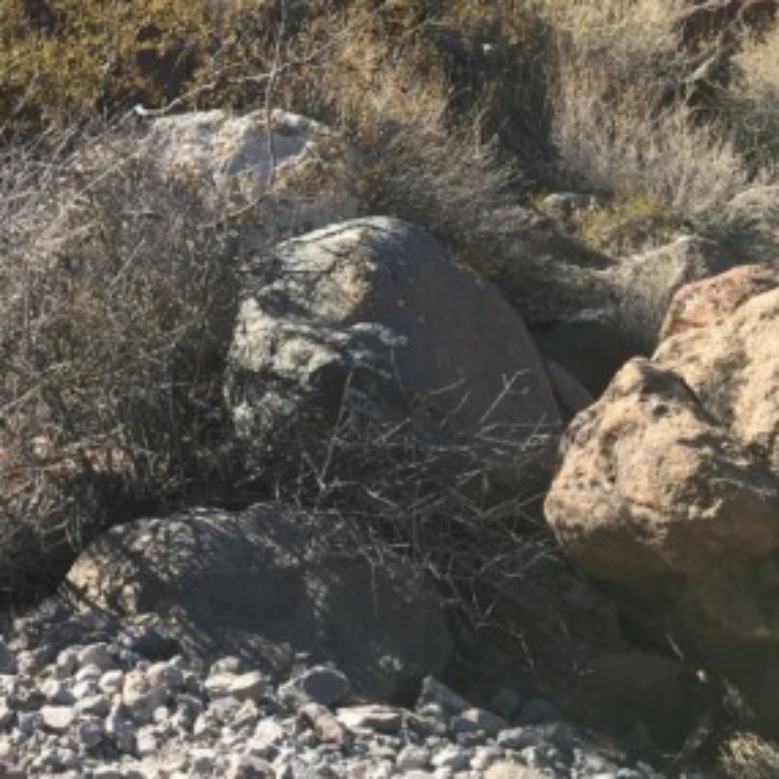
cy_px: -22
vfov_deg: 22.9
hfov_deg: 23.3
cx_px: 52
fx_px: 1833
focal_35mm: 72
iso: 25
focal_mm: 4.15
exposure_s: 1/986
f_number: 2.2
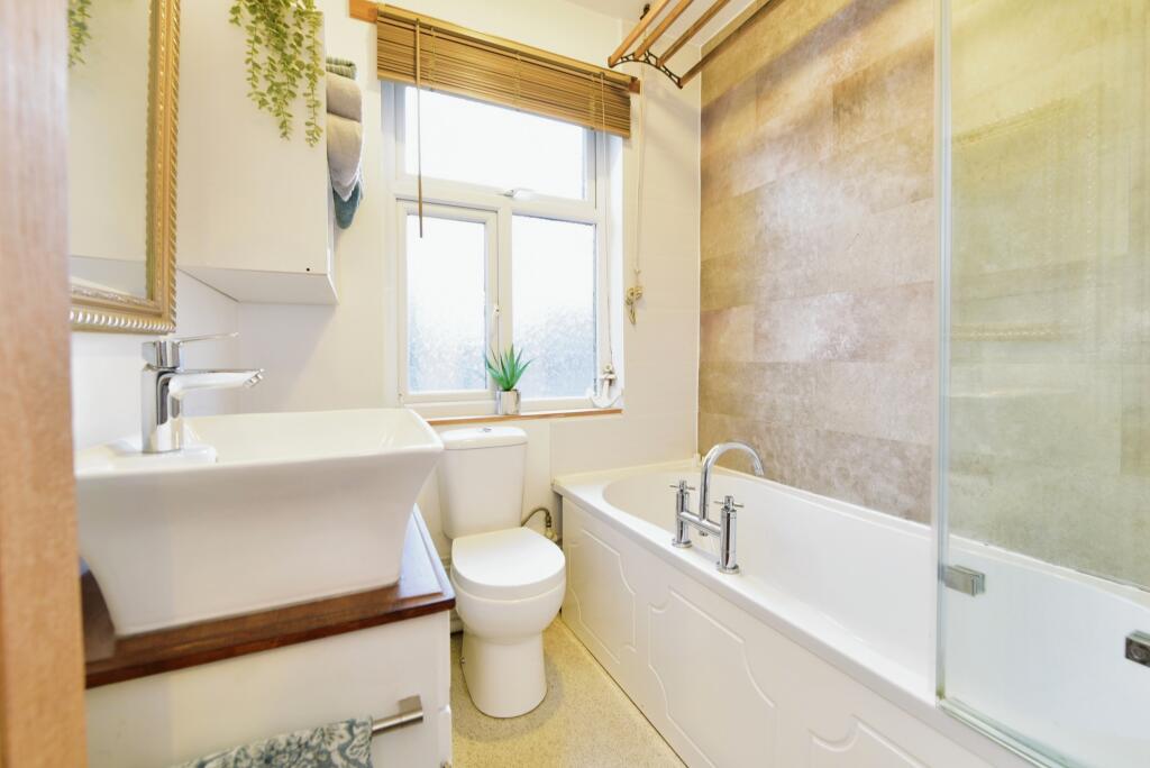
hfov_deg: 104.2
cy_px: 384
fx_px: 447
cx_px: 575
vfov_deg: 81.3
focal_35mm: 14
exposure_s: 1/3
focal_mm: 14
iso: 400
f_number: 6.7
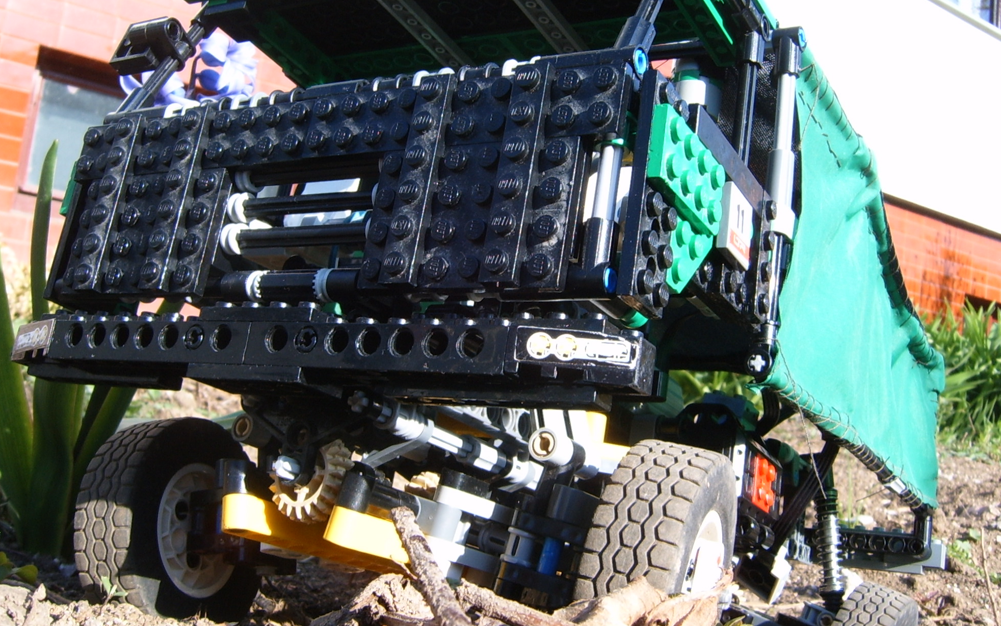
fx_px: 1146
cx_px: 498
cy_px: 252
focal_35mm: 42
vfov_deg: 30.5
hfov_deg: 47.2
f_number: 5.8
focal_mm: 5.8
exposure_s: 1/90
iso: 63
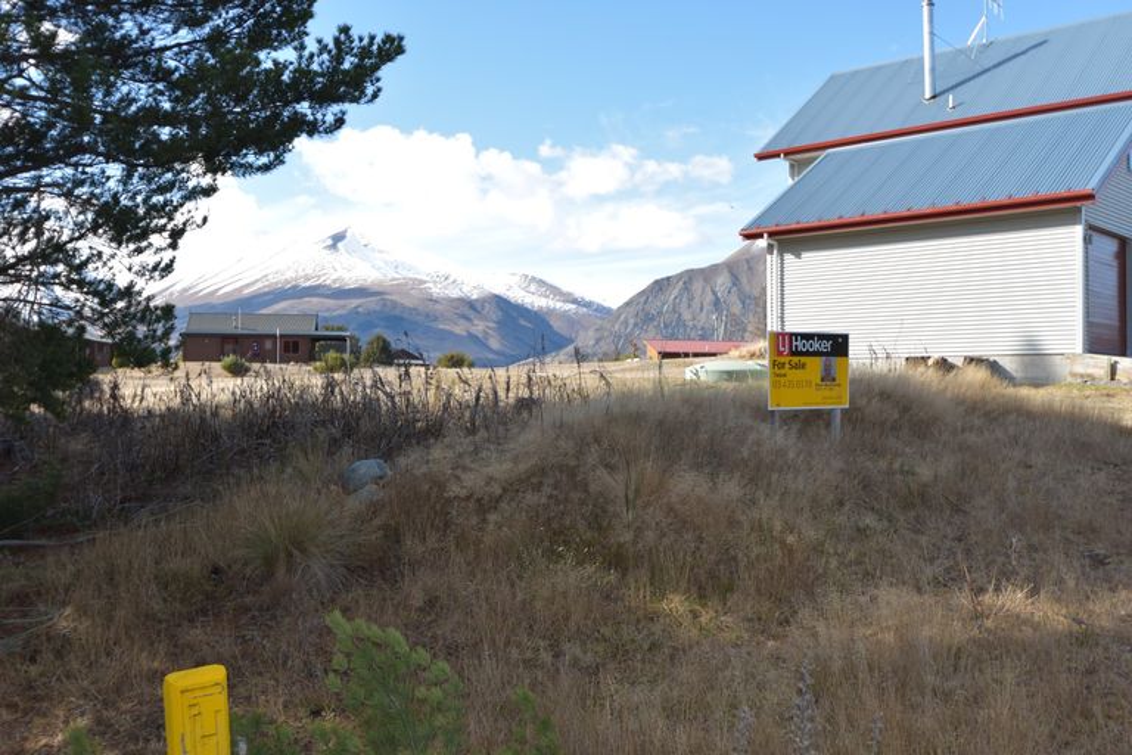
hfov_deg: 53.1
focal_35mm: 36
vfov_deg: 36.9
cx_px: 566
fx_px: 1132
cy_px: 378
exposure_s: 1/200
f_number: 6.3
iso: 100
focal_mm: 24
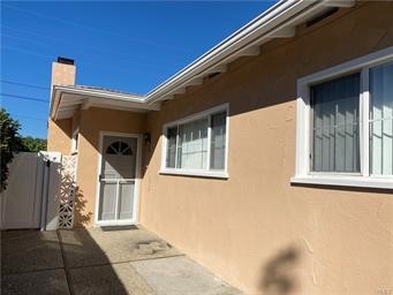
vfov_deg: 53.1
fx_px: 295
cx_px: 196
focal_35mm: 26
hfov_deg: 67.3
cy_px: 148
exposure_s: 1/5025
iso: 32
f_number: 1.8
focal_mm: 4.25
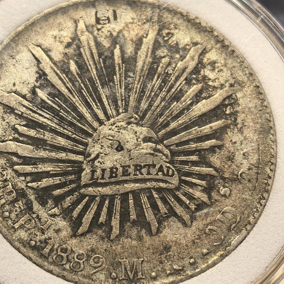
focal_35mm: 89
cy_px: 140
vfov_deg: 19.5
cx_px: 125
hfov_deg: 19.5
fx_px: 826
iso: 160
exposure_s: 1/50
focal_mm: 6.98
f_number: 2
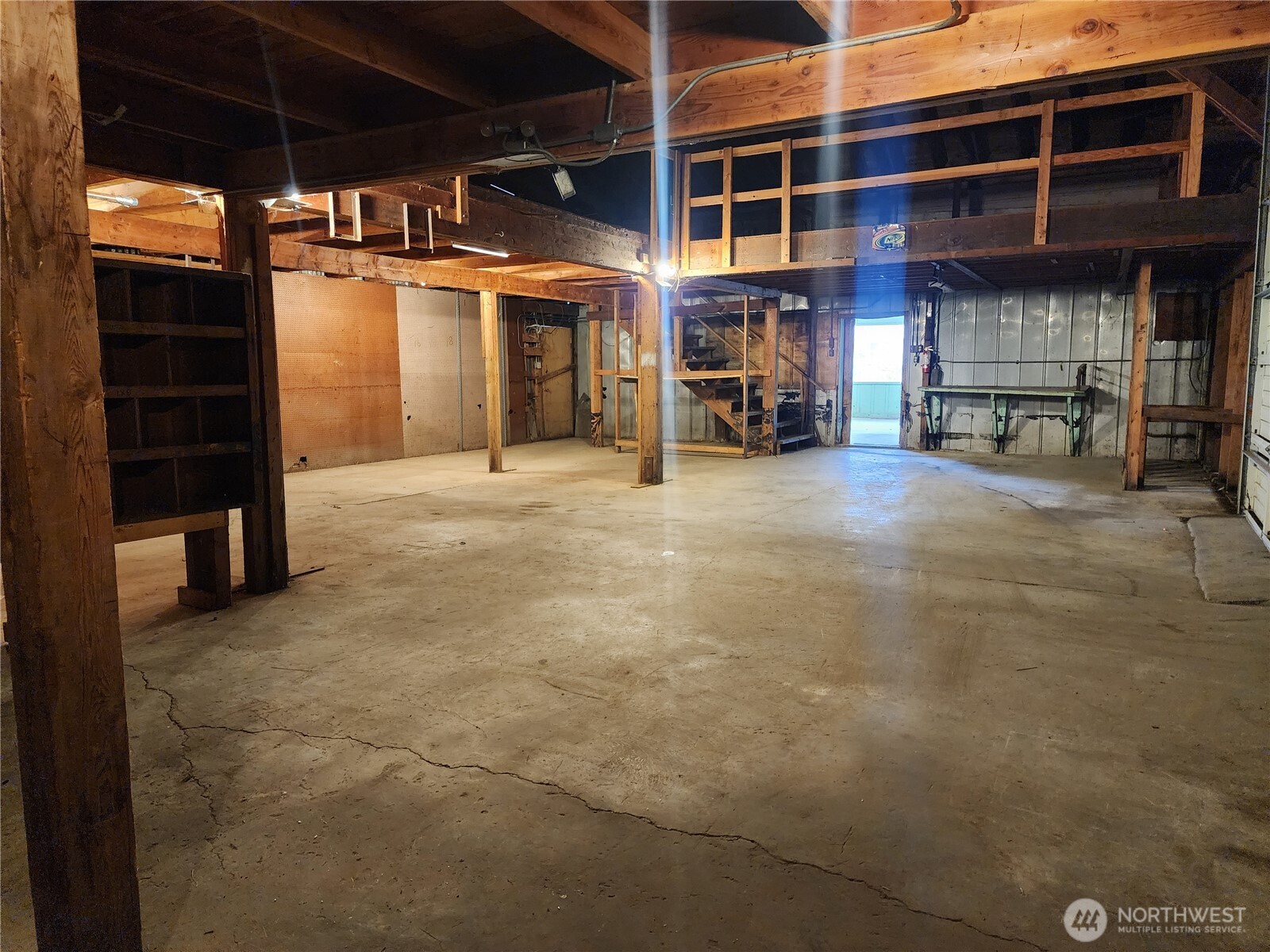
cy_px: 476
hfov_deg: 73.9
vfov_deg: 58.9
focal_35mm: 23
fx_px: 844
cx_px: 635
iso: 640
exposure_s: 1/40
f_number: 1.8
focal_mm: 6.4
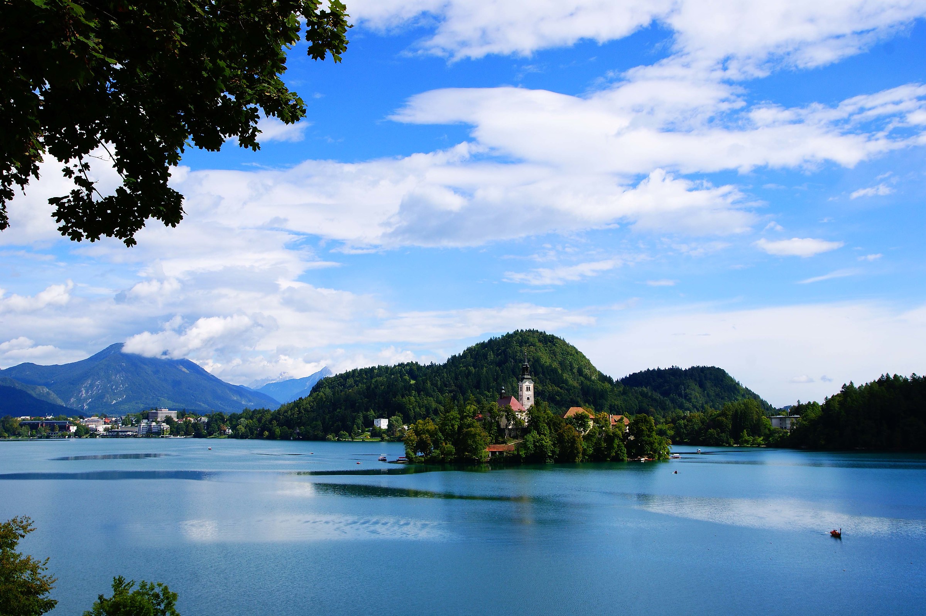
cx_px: 463
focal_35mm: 33
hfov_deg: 57.3
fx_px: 848
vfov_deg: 39.9
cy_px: 308
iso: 100
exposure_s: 1/160
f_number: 10
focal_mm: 22
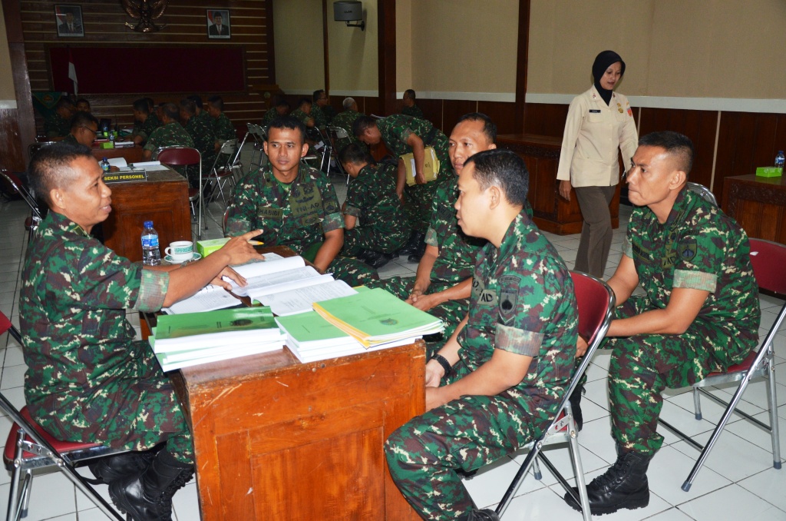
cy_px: 260
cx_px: 393
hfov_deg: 59.6
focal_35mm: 32
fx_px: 686
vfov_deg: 41.5
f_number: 3.8
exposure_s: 1/125
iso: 800
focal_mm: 21
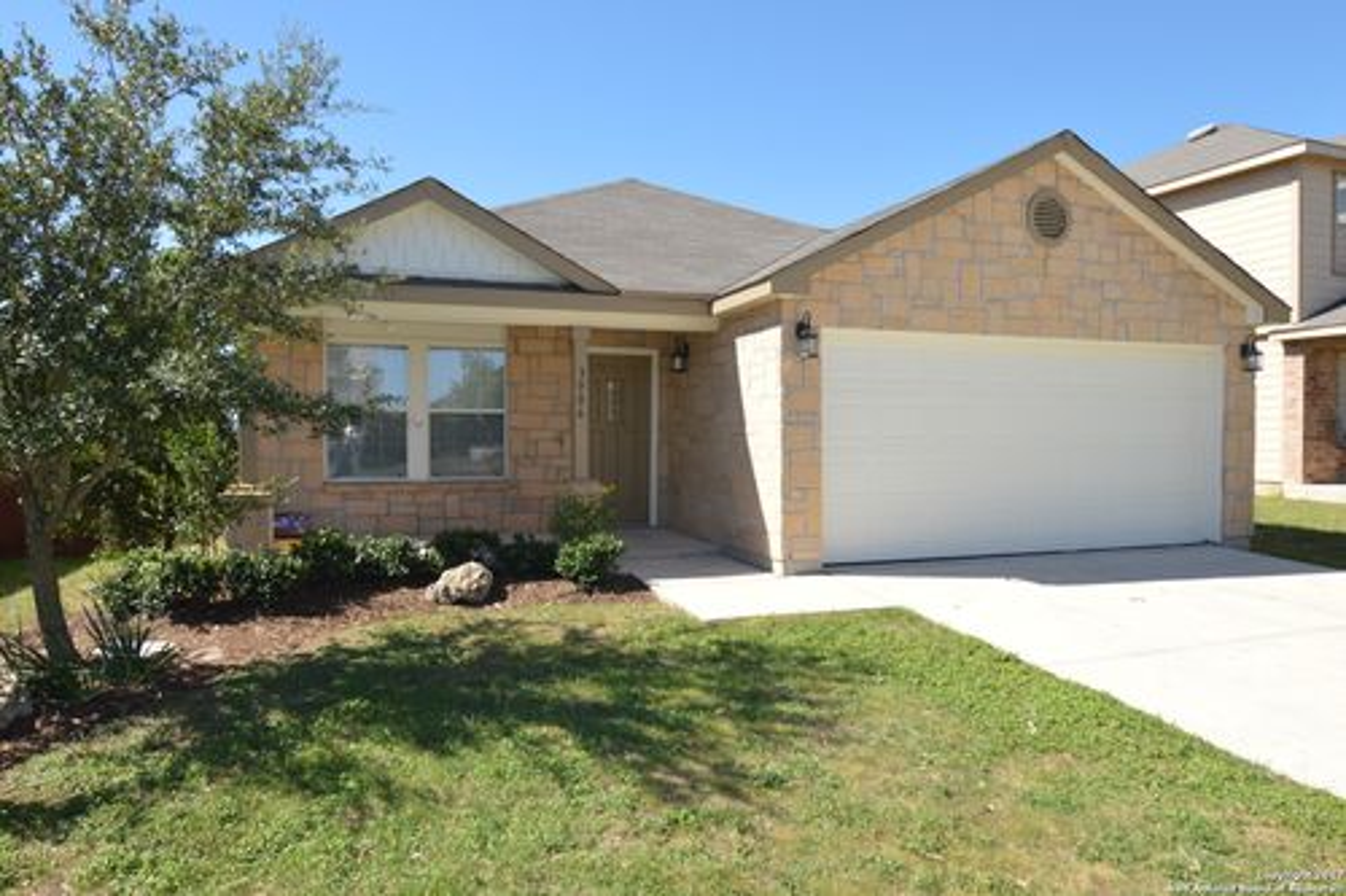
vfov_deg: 56.1
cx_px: 673
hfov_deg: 77.3
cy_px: 448
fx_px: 841
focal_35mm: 22
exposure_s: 1/200
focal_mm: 15
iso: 100
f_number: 8
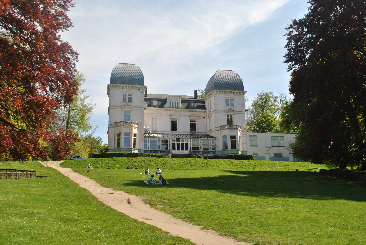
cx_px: 183
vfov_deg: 37.0
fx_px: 366
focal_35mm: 36
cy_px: 122
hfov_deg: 53.1
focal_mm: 24
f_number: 8
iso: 100
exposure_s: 1/250
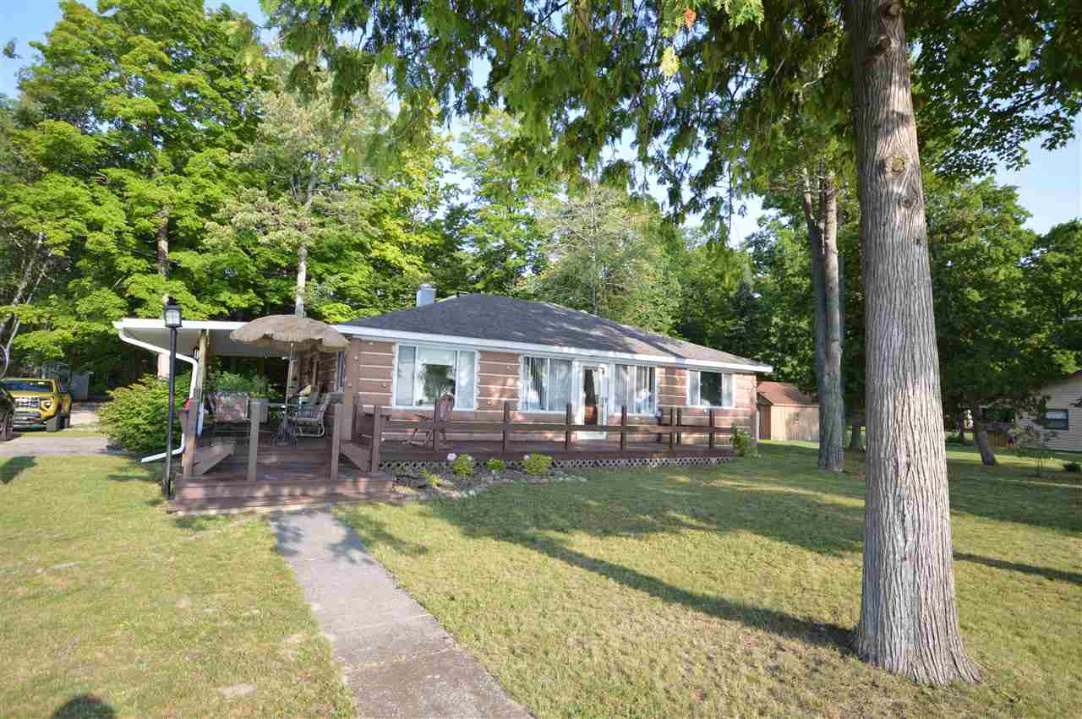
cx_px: 541
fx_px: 586
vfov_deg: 63.1
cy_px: 360
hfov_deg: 85.5
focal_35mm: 20
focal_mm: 13
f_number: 5.6
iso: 100
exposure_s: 1/125
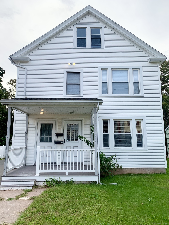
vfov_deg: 67.3
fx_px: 169
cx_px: 84
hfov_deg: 53.1
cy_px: 112
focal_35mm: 26
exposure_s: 1/696
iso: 25
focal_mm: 4.25
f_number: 1.8
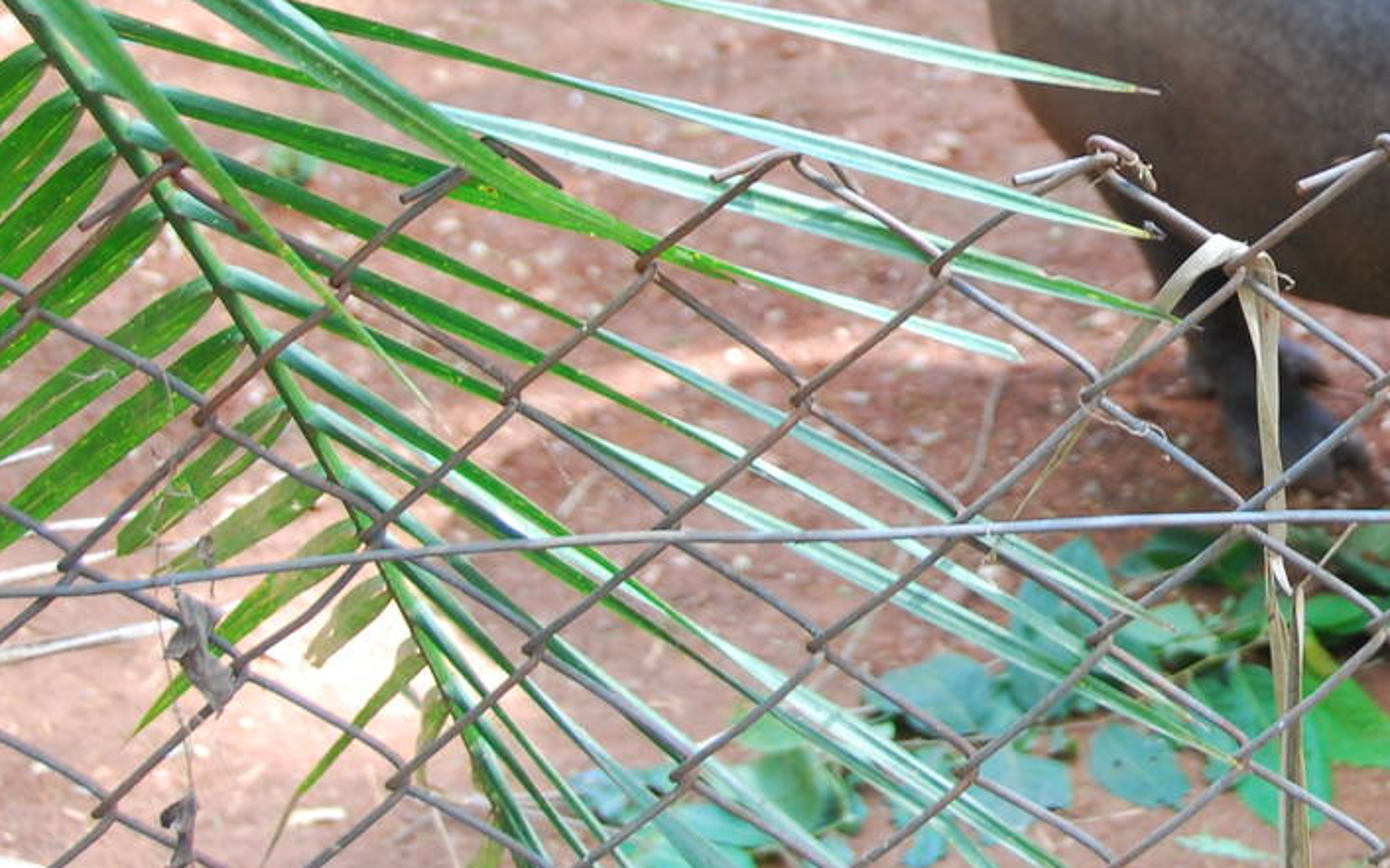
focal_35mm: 111
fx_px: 4204
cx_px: 1520
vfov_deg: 11.7
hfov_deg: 18.1
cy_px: 123
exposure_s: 1/30
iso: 200
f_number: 5
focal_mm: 32
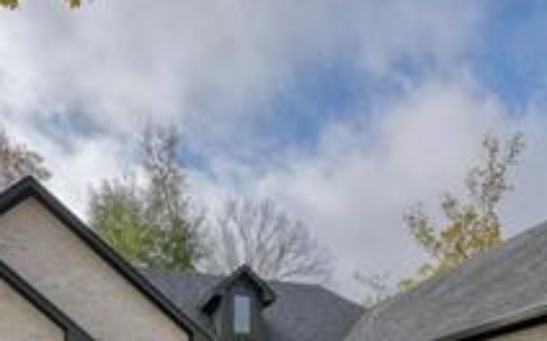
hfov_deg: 52.8
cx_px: 276
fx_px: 551
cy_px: 479
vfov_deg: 26.9
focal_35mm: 37
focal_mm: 12
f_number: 8
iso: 400
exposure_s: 1/200
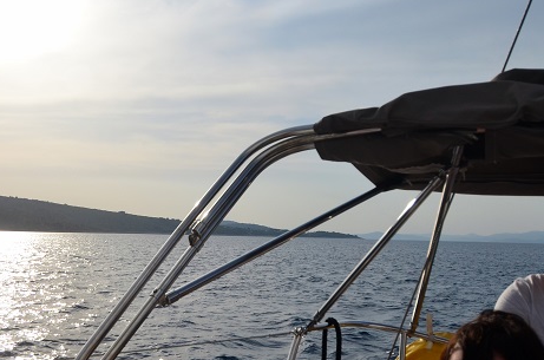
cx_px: 198
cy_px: 180
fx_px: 588
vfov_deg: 34.0
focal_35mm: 39
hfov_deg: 49.1
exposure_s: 1/8000
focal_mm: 12
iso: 220
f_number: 4
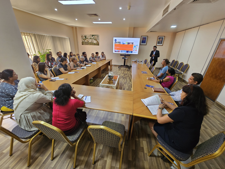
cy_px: 84
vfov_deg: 89.9
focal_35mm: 13
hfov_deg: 106.2
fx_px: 84
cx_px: 112
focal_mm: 2.2
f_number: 2.2
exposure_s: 1/45
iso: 320
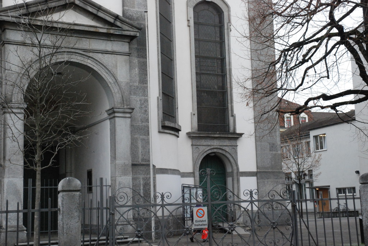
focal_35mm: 57
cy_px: 123
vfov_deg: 23.8
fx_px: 583
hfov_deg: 35.0
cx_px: 184
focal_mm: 38
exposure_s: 1/320
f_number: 9
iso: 1600
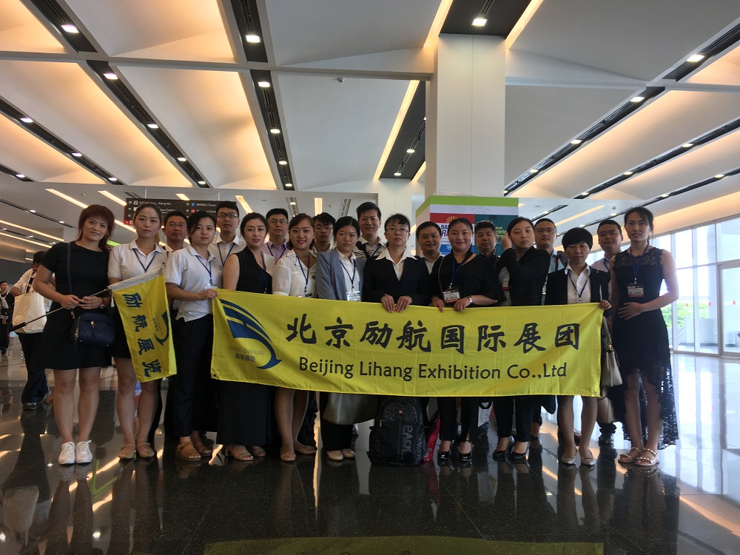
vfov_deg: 48.2
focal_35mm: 29
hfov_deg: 61.7
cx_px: 370
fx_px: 620
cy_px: 278
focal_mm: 4.15
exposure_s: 1/33
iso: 32
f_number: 2.2
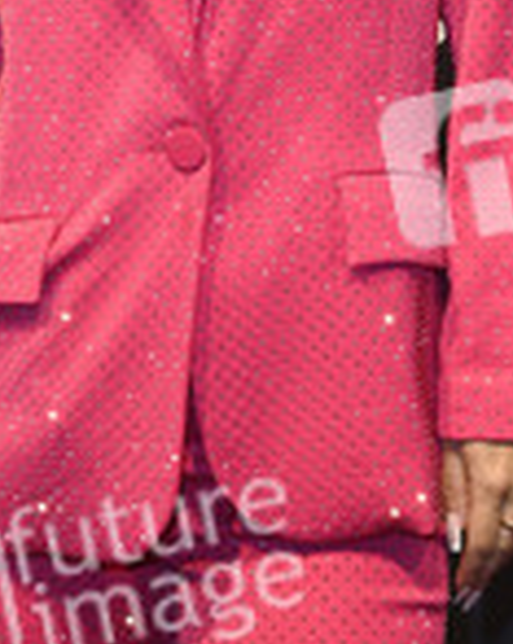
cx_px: 206
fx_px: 3503
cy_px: -74
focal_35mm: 184
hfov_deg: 8.4
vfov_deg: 10.4
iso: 500
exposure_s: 1/250
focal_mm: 72
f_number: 5.6
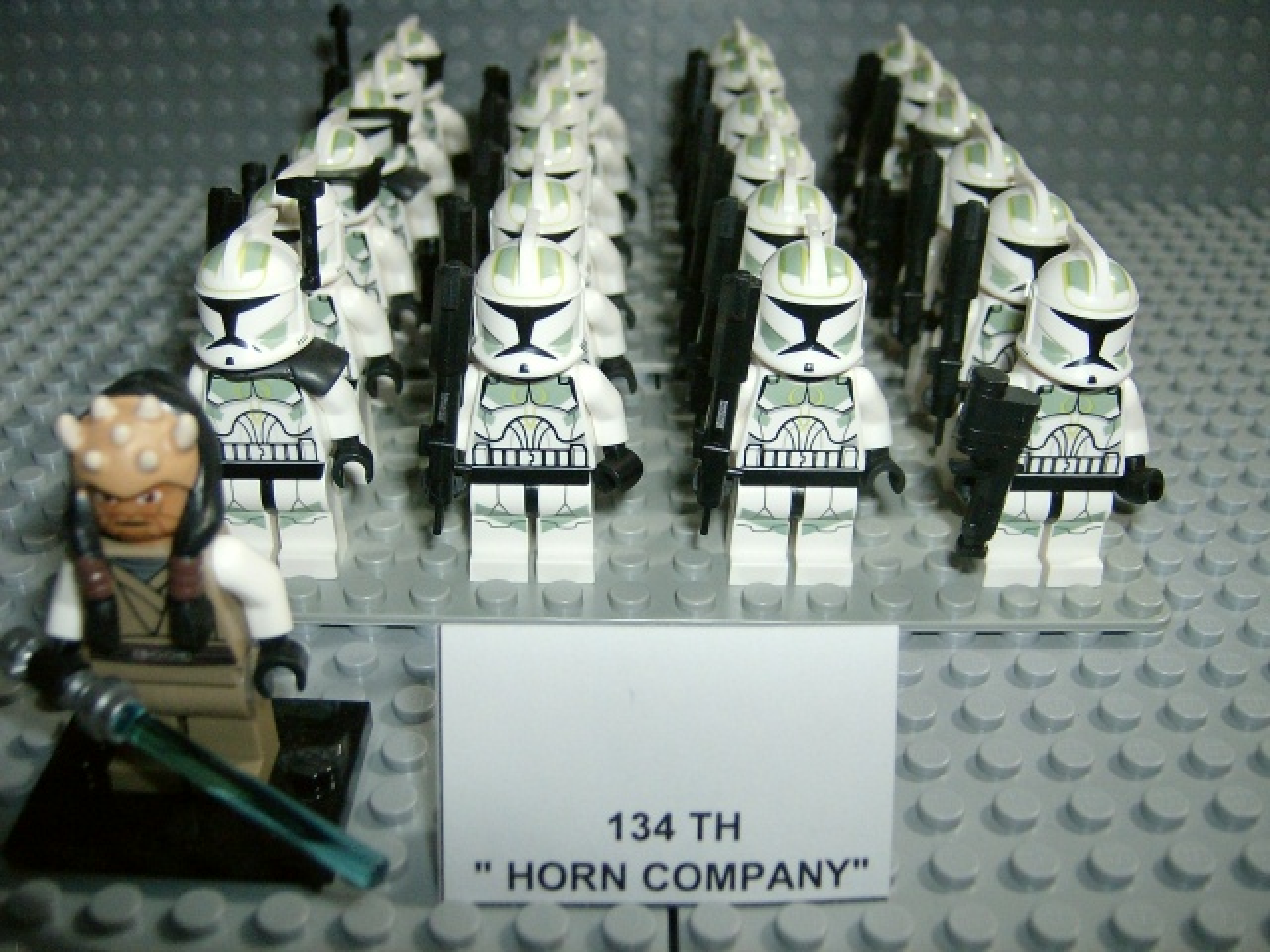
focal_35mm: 36
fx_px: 1321
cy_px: 476
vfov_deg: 39.7
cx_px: 635
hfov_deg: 51.4
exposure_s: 1/60
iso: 200
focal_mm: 6
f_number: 2.8
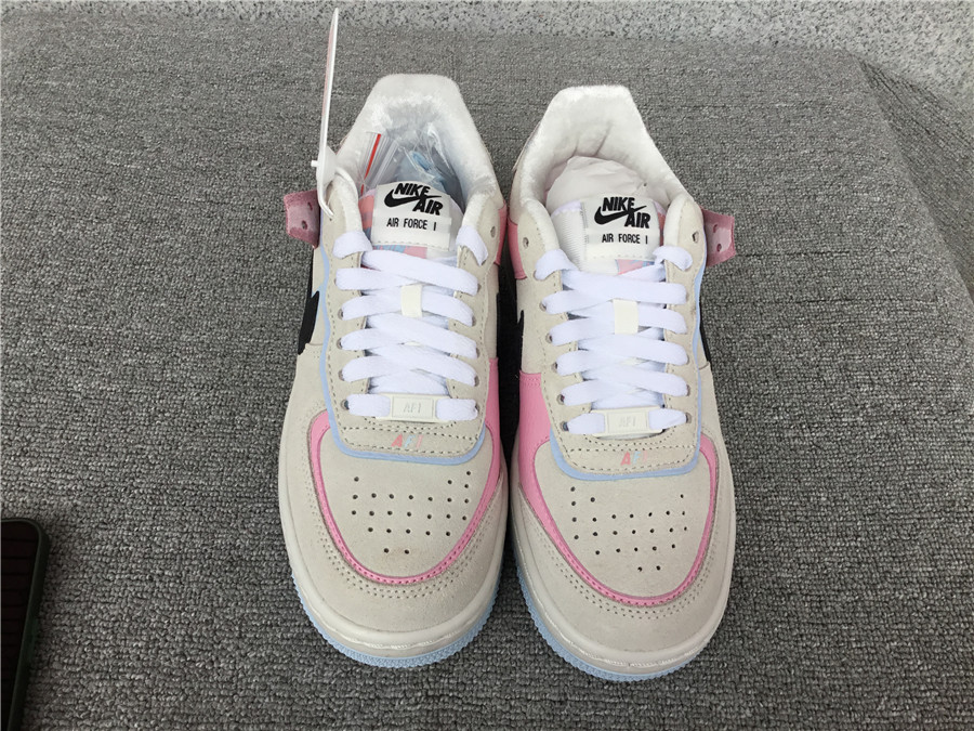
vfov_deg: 45.4
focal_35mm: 31
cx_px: 487
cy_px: 366
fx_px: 872
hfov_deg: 58.4
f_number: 2.4
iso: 25
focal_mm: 3.3
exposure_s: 1/204
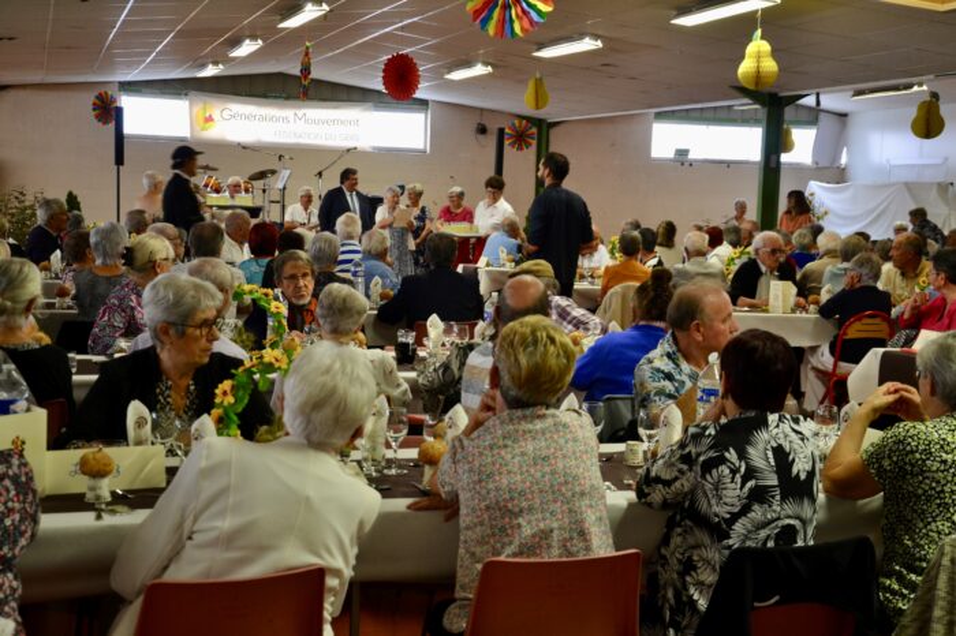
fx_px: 1393
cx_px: 478
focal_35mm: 52
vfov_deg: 25.7
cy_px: 318
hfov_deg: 37.9
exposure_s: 1/30
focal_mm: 35
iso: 400
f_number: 4.5
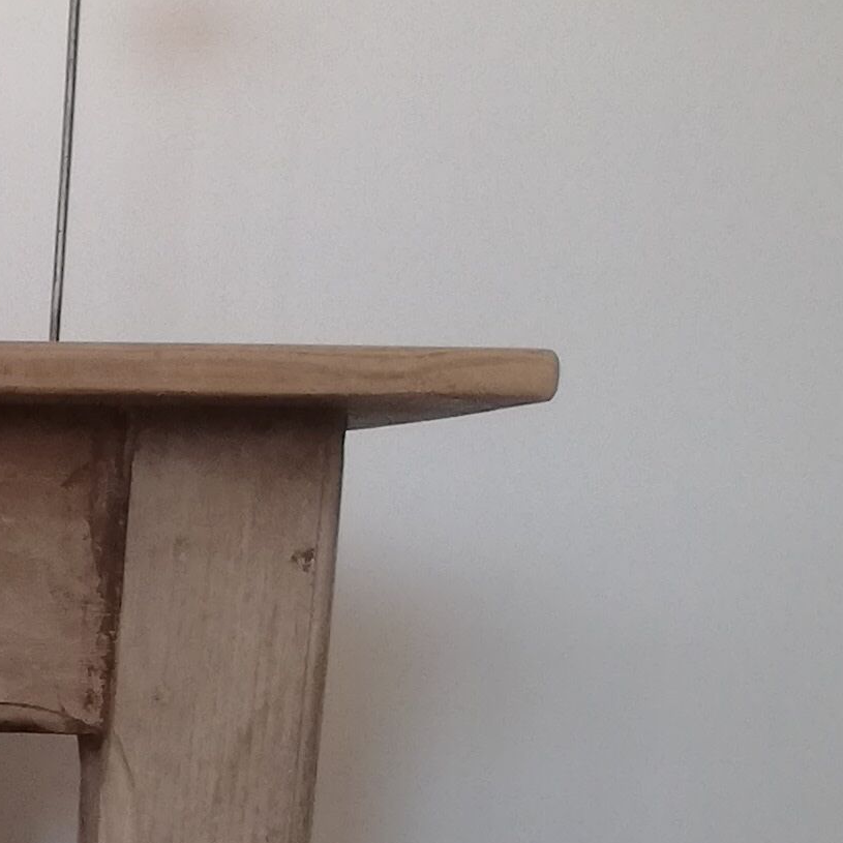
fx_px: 3582
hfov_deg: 12.0
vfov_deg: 12.7
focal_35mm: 130
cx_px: -804
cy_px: 1289
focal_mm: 3.81
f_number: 2.2
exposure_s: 1/33.3
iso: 125
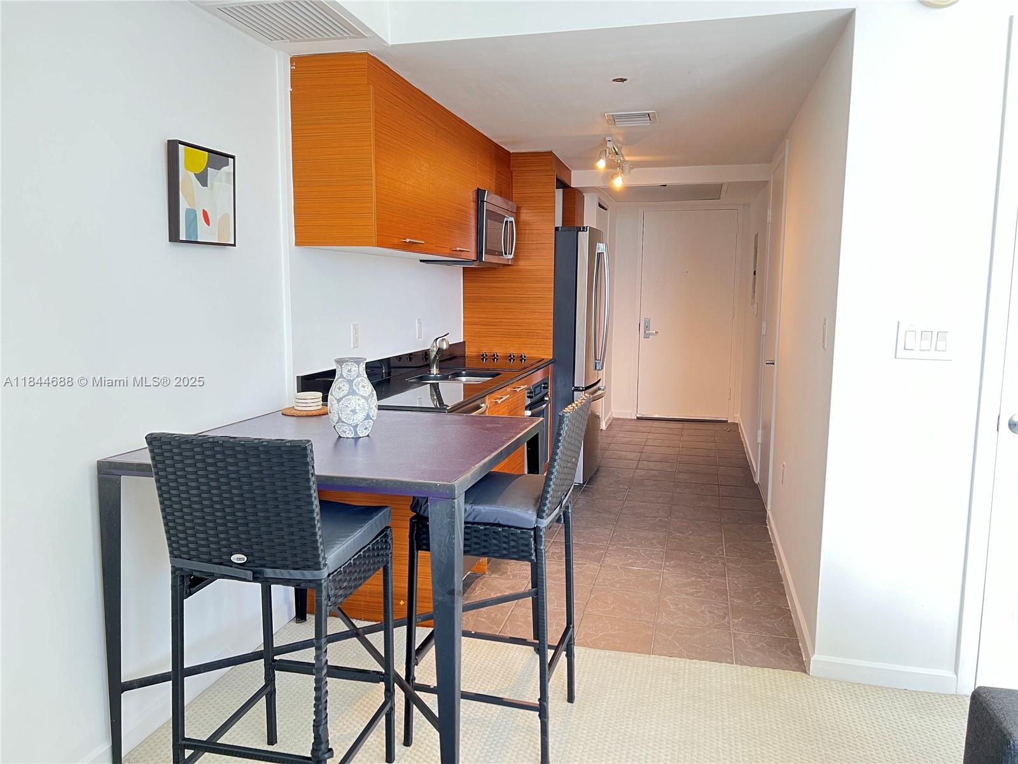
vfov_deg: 53.1
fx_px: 765
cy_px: 382
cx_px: 509
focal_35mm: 26
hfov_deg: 67.3
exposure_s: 1/60
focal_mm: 5.7
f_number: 1.5
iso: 200
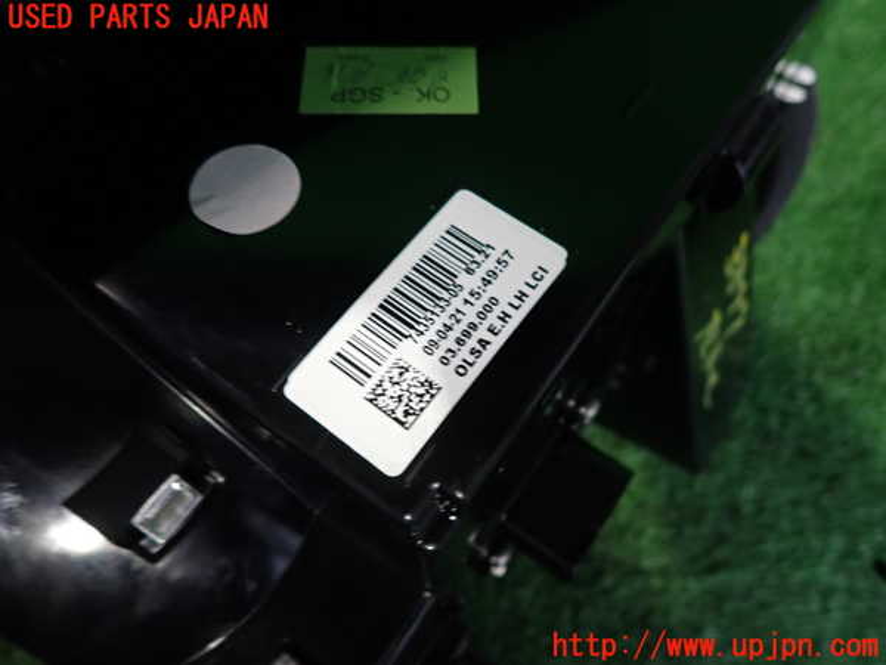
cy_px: 332
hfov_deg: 69.4
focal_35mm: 25
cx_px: 443
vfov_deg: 54.9
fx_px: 640
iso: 250
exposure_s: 1/30
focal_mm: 4.5
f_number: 2
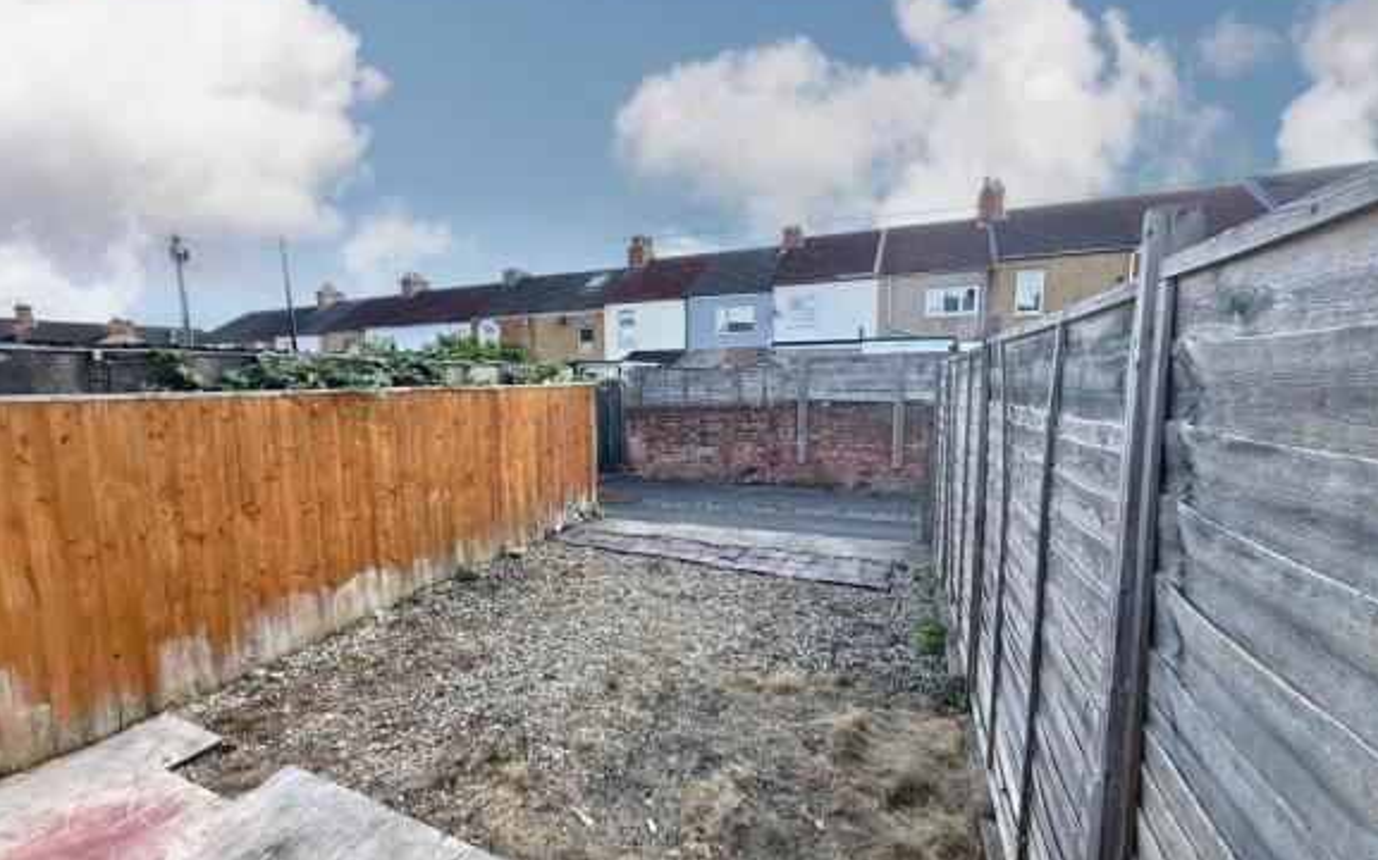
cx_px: 689
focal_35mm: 15
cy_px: 450
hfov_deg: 101.5
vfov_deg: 74.7
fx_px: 563
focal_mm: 2.22
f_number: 2.2
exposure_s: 1/416
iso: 64
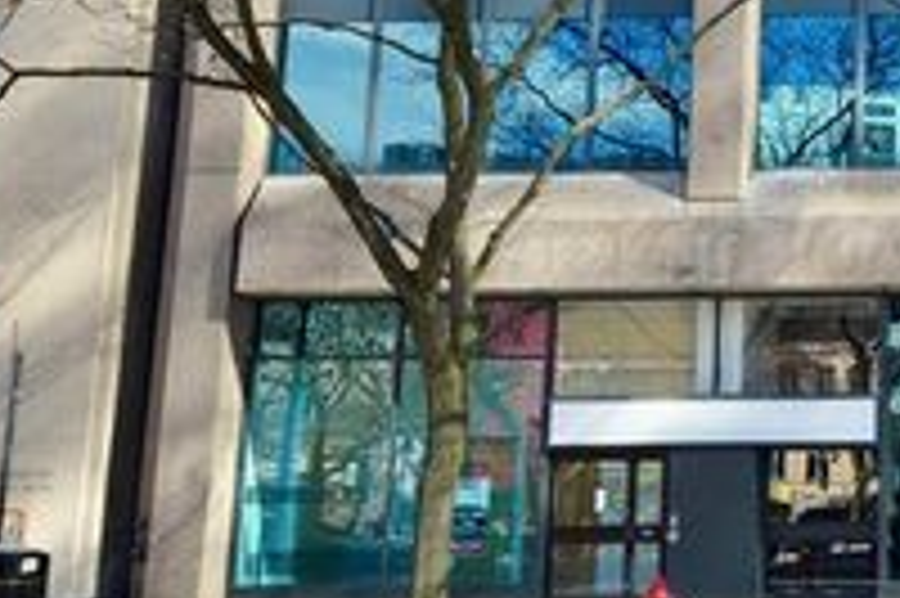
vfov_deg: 24.0
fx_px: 1405
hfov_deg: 30.4
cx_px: 1071
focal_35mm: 56
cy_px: 220
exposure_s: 1/160
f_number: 6.3
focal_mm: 15
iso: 100
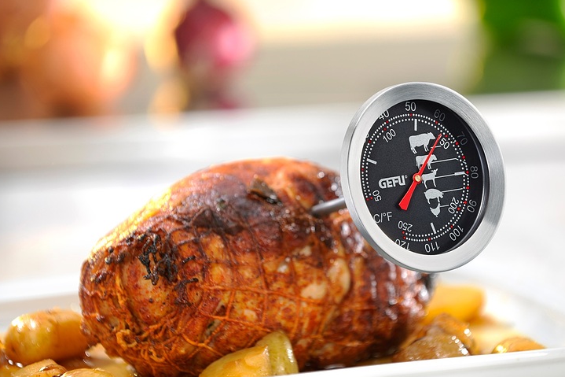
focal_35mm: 193
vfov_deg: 7.1
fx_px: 3028
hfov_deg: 10.7
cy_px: 183
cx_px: 306
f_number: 3.5
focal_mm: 160
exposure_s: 1/160
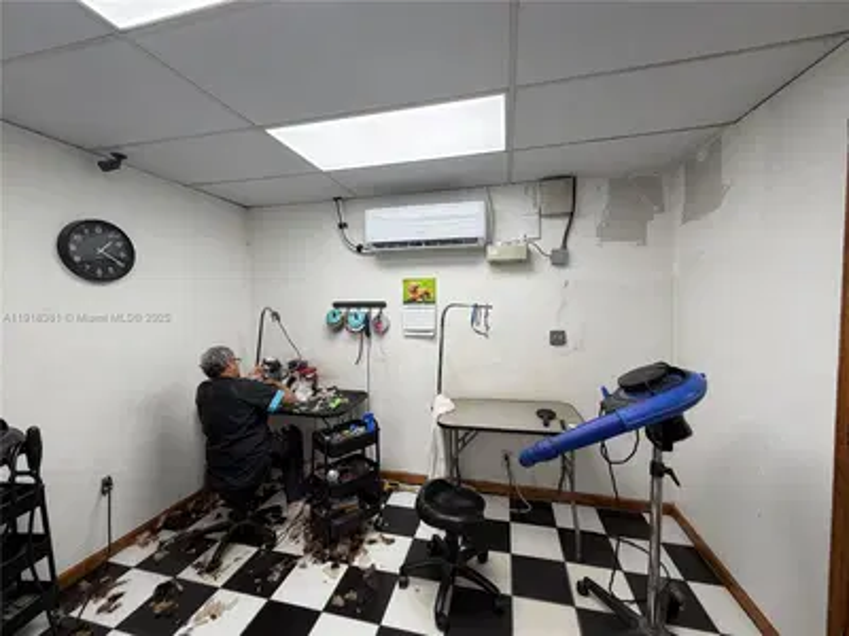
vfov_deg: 85.7
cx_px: 424
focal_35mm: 14
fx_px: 343
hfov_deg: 102.1
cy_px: 318
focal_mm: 2.22
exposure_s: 1/120
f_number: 2.2
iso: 100
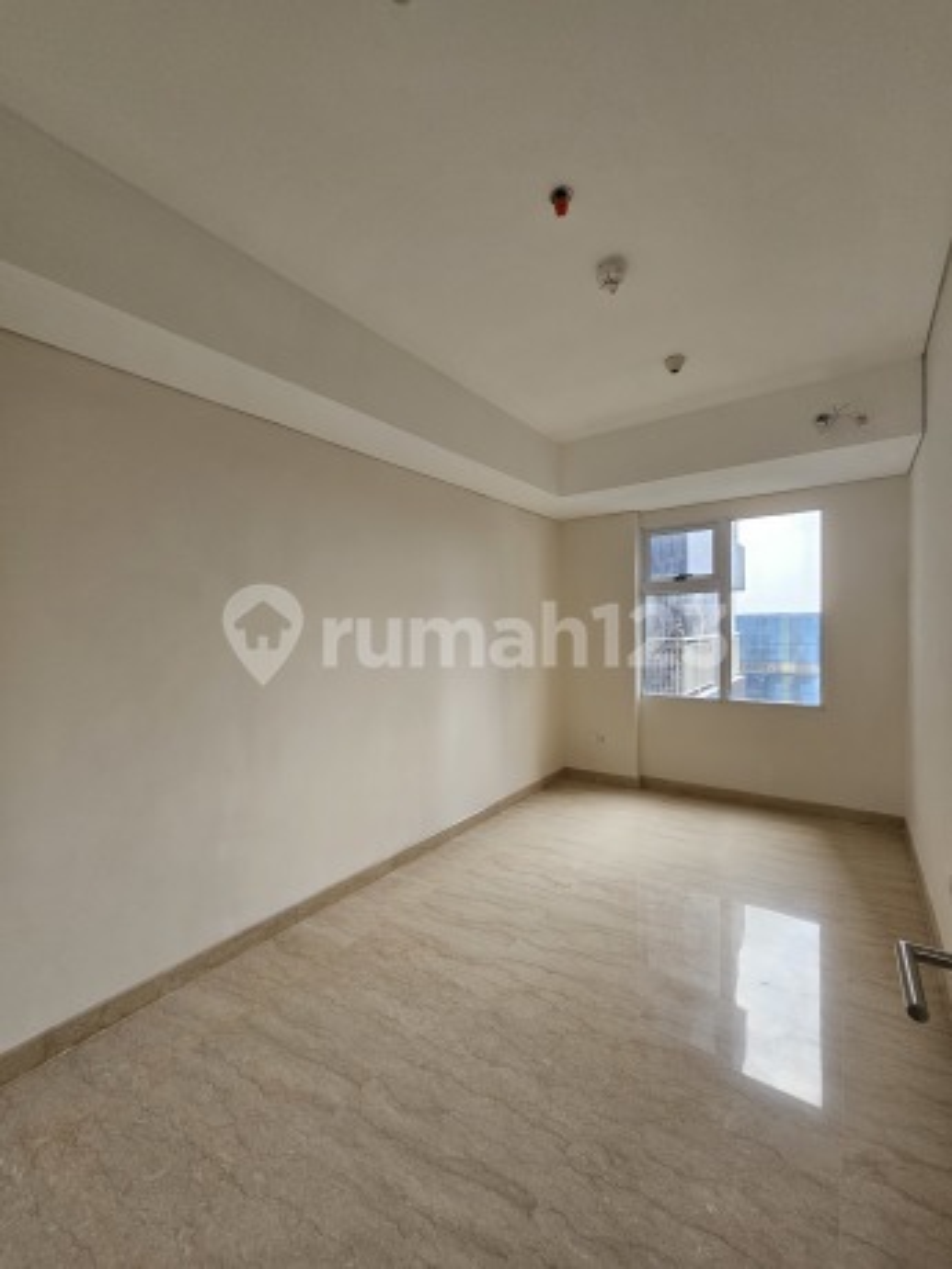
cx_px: 476
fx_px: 477
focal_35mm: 13
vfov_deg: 106.2
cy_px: 634
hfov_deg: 89.9
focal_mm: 2.2
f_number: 2.2
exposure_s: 1/77
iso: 80
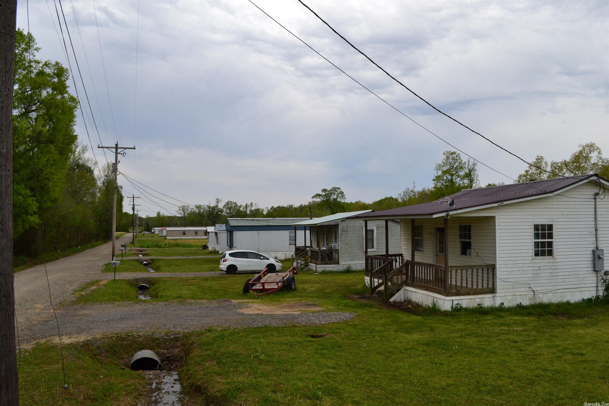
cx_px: 304
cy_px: 203
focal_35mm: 30
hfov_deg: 61.9
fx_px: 507
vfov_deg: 43.6
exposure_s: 1/160
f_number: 9
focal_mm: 20
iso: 400
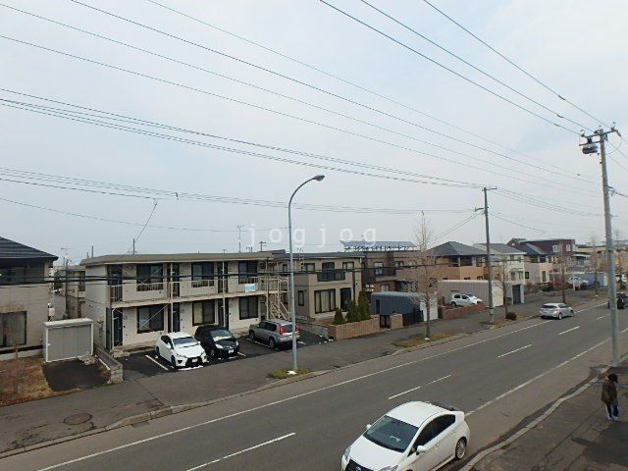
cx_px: 314
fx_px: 381
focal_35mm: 21
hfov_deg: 79.0
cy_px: 236
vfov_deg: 63.4
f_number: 6
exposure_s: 1/500
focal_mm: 3.7
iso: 125
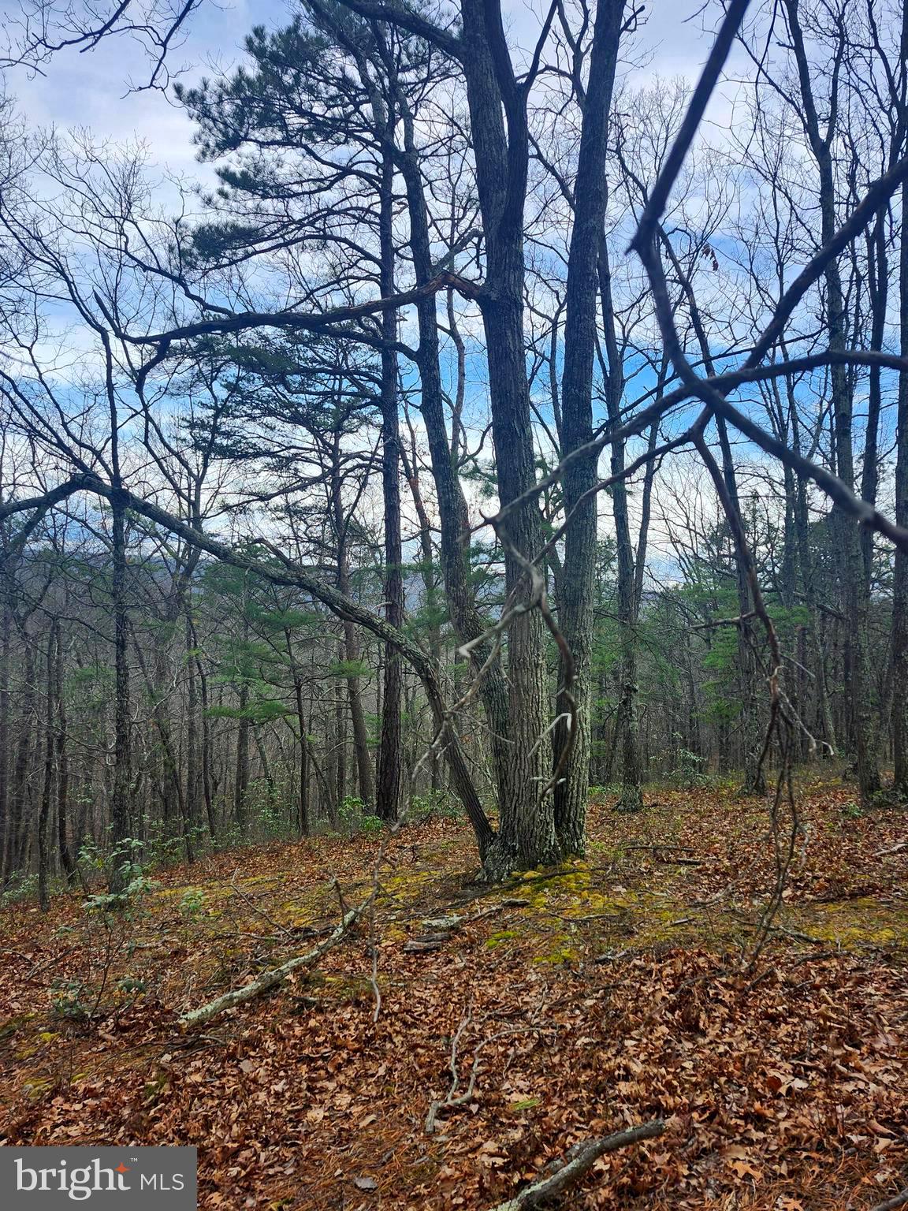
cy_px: 606
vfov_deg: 73.9
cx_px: 454
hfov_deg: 58.9
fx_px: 804
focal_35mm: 23
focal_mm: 5.54
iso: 25
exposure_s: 1/726
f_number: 1.8
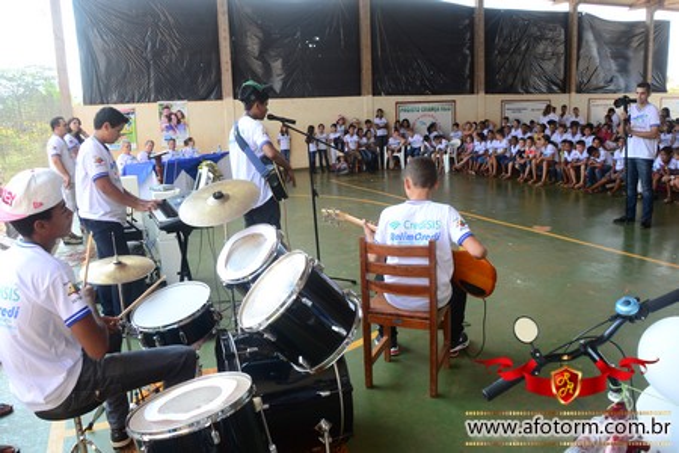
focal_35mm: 30
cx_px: 340
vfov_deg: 43.6
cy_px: 226
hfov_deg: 61.9
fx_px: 566
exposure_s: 1/160
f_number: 8
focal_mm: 20
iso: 400
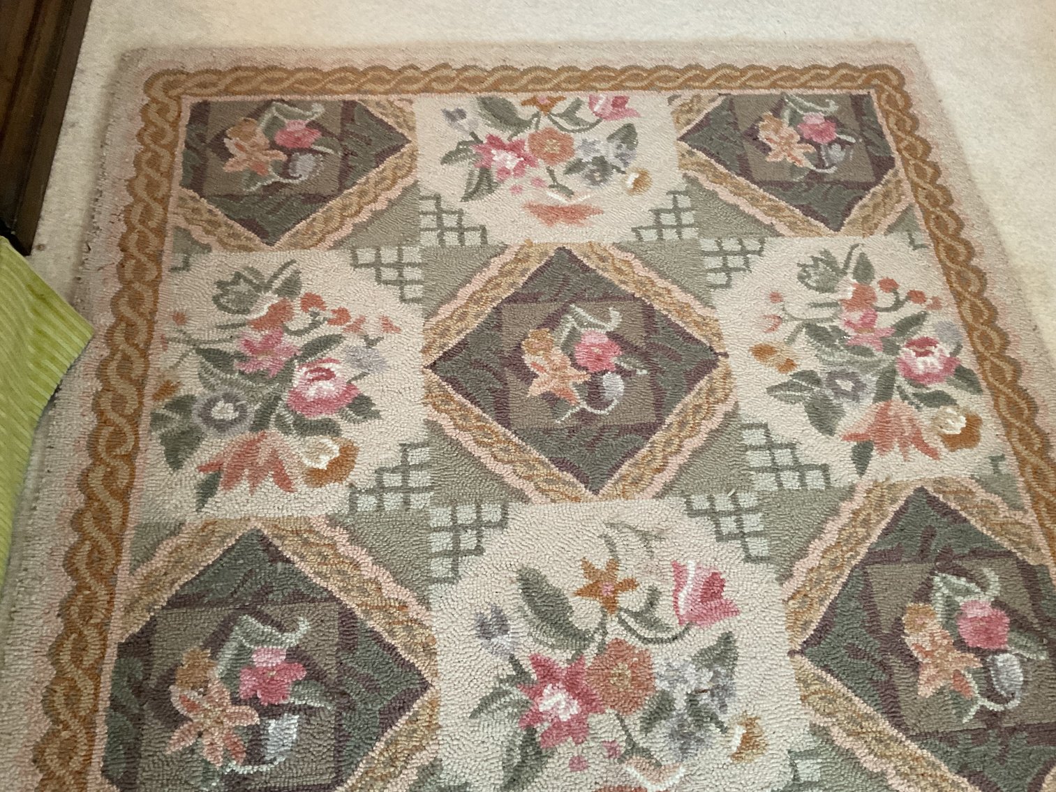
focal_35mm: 29
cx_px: 528
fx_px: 885
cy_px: 396
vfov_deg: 48.2
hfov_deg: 61.7
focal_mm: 3
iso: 250
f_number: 1.8
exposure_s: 1/60
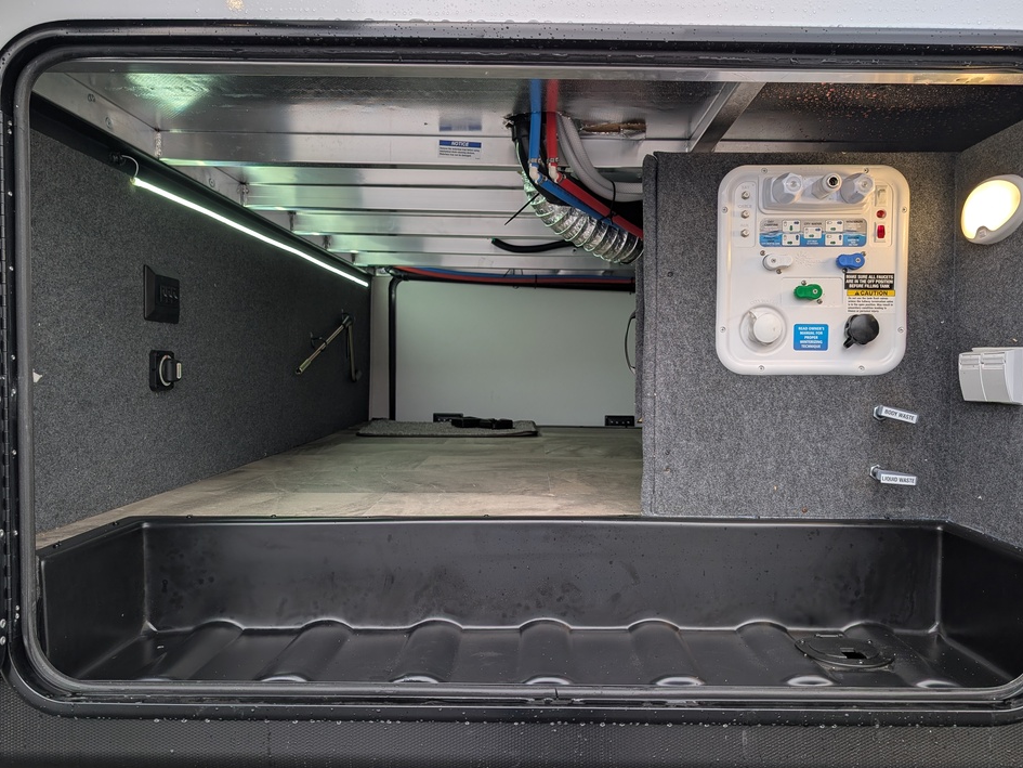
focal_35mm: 26
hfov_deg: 67.3
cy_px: 399
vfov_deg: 53.1
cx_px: 532
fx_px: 768
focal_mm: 6.9
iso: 19
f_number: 1.68
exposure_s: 1/185
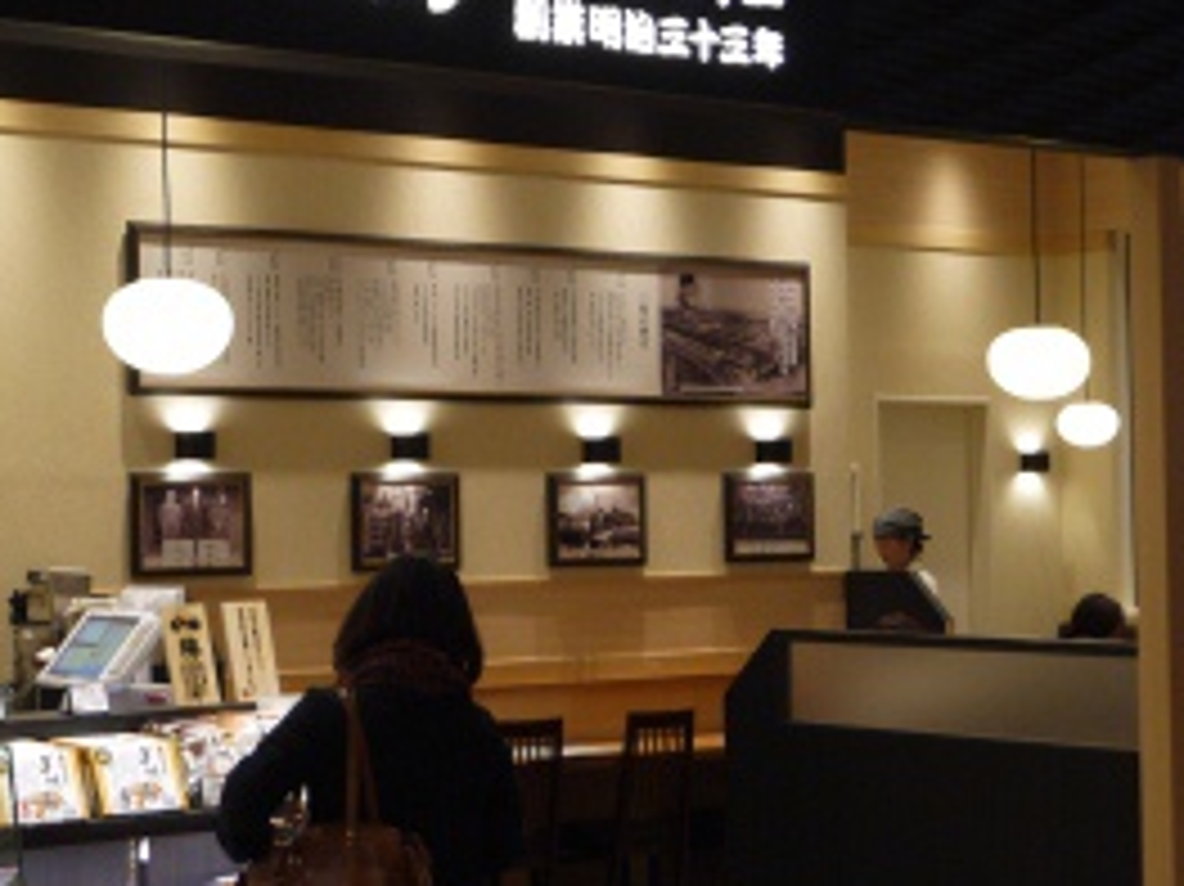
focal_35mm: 75
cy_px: 459
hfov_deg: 25.7
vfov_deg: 19.6
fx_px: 2564
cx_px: 315
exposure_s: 1/60
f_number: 4.6
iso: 800
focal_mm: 22
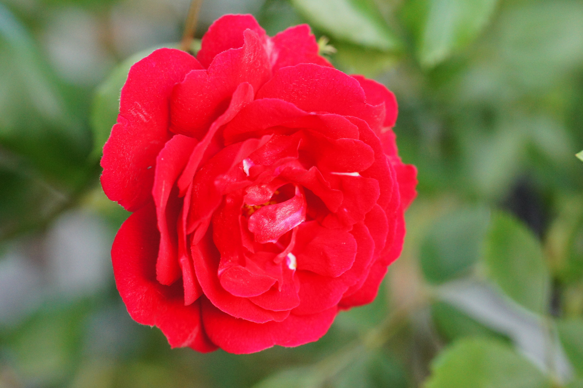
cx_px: 292
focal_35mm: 90
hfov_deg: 22.6
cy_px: 194
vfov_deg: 15.2
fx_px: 1457
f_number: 4
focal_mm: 60
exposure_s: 1/100
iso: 1250
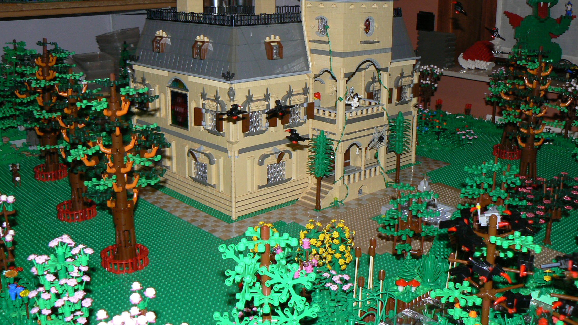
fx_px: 613
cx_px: 290
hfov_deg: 50.5
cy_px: 142
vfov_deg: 29.7
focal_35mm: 40
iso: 100
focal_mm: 6
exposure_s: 1/25
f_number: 2.8
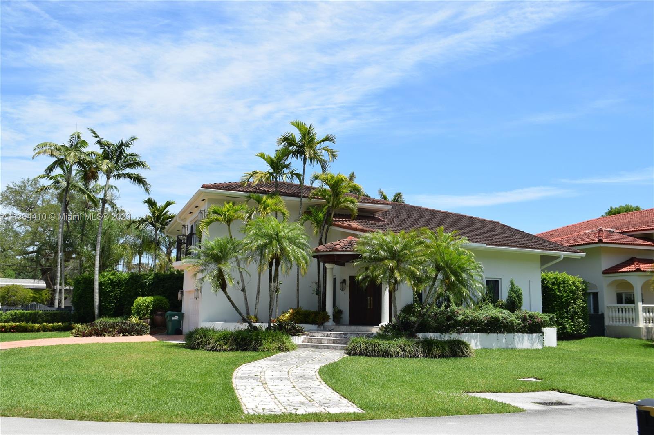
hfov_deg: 57.2
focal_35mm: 33
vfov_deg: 40.0
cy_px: 218
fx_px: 599
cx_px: 327
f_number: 9
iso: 200
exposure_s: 1/320
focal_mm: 22
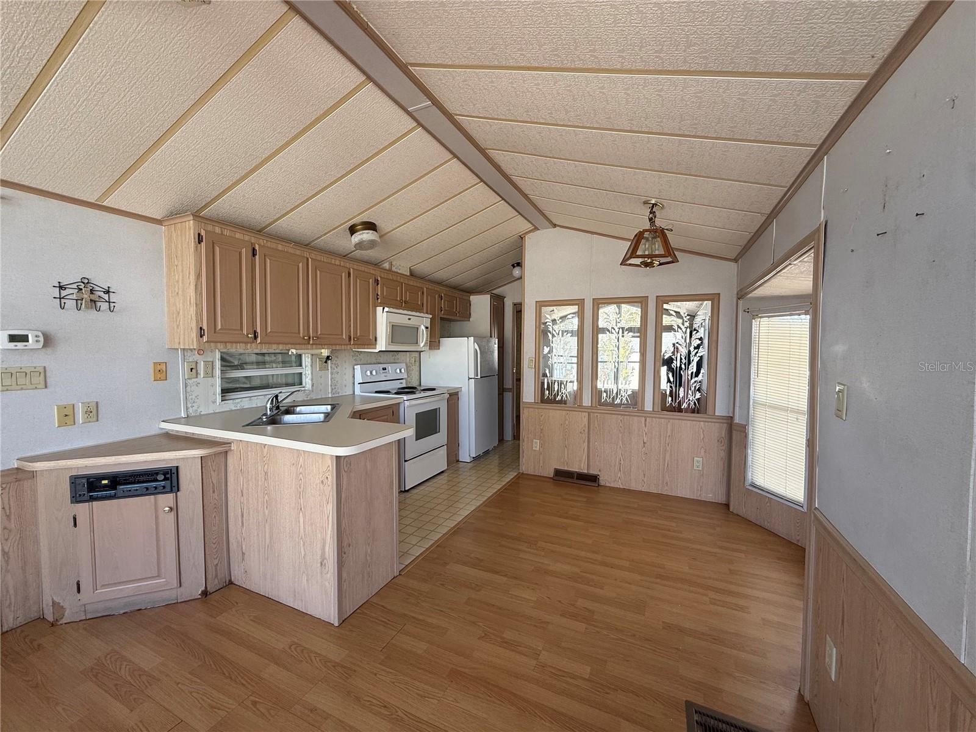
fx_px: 395
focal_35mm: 14
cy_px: 366
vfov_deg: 85.7
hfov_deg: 102.1
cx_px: 488
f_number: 2.2
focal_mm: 2.22
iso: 100
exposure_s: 1/99
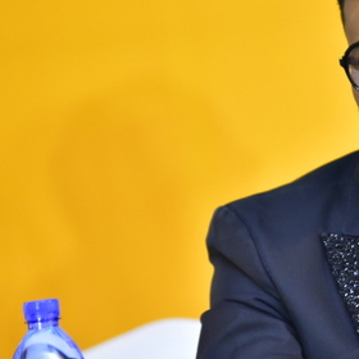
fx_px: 5702
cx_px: 373
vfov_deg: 3.6
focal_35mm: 486
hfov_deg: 3.6
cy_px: 173
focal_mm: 200
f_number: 3.5
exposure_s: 1/200
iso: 5000
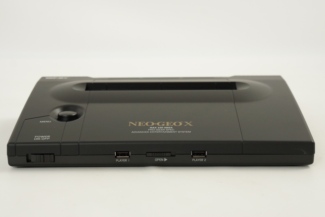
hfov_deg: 27.0
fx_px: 677
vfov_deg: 18.2
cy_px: 108
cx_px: 162
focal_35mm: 75
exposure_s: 1/80
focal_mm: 50
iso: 800
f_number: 6.3
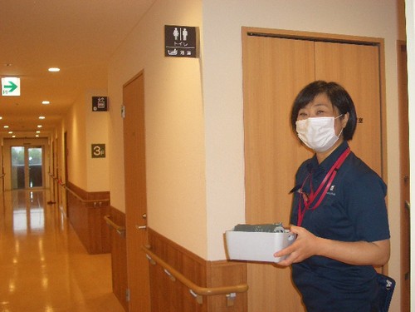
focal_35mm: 41
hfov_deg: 45.8
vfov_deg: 35.1
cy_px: 156
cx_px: 208
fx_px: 492
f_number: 2.8
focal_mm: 6.8
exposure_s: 1/60
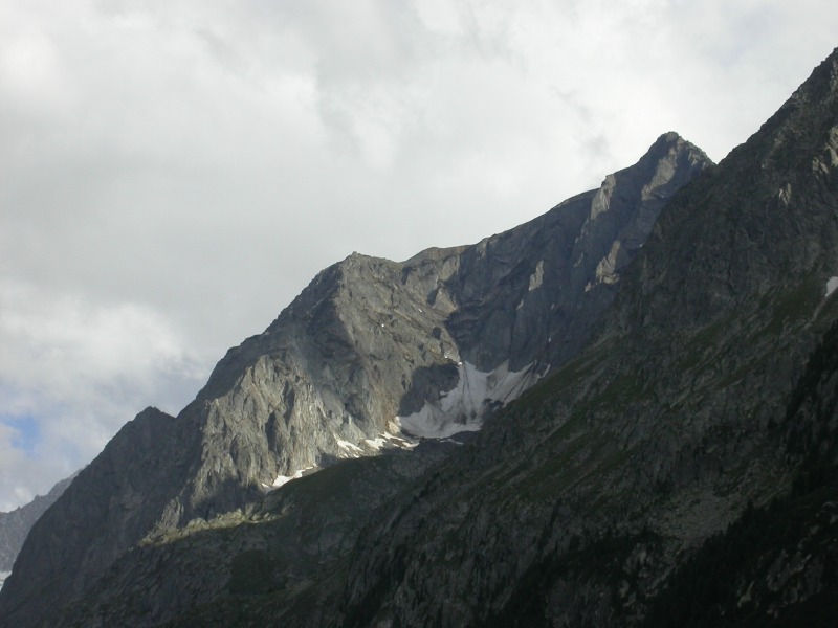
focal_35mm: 148
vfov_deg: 10.0
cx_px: 419
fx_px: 3583
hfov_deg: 13.3
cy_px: 314
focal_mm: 30.6
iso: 100
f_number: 7.1
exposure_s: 1/318
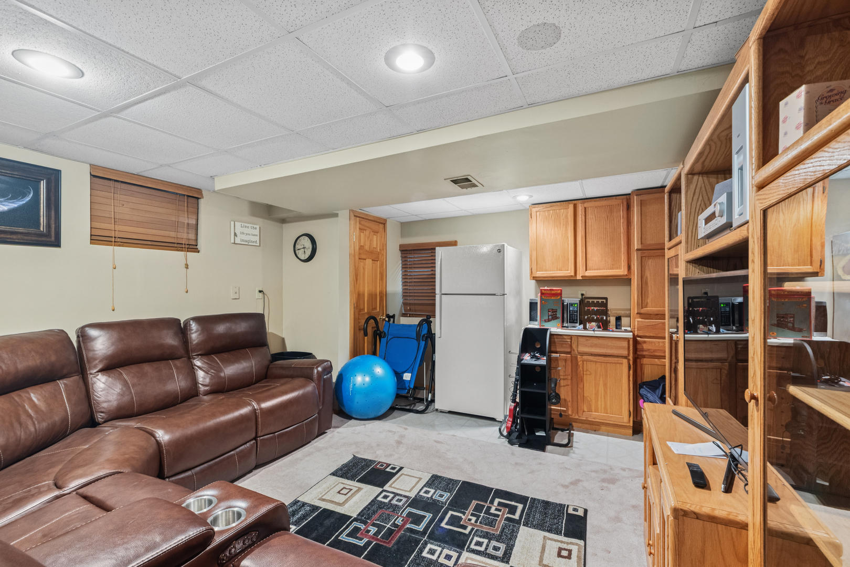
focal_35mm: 15
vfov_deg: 77.3
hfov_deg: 100.4
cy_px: 284
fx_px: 354
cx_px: 425
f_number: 8
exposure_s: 1/2
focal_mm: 10
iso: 250
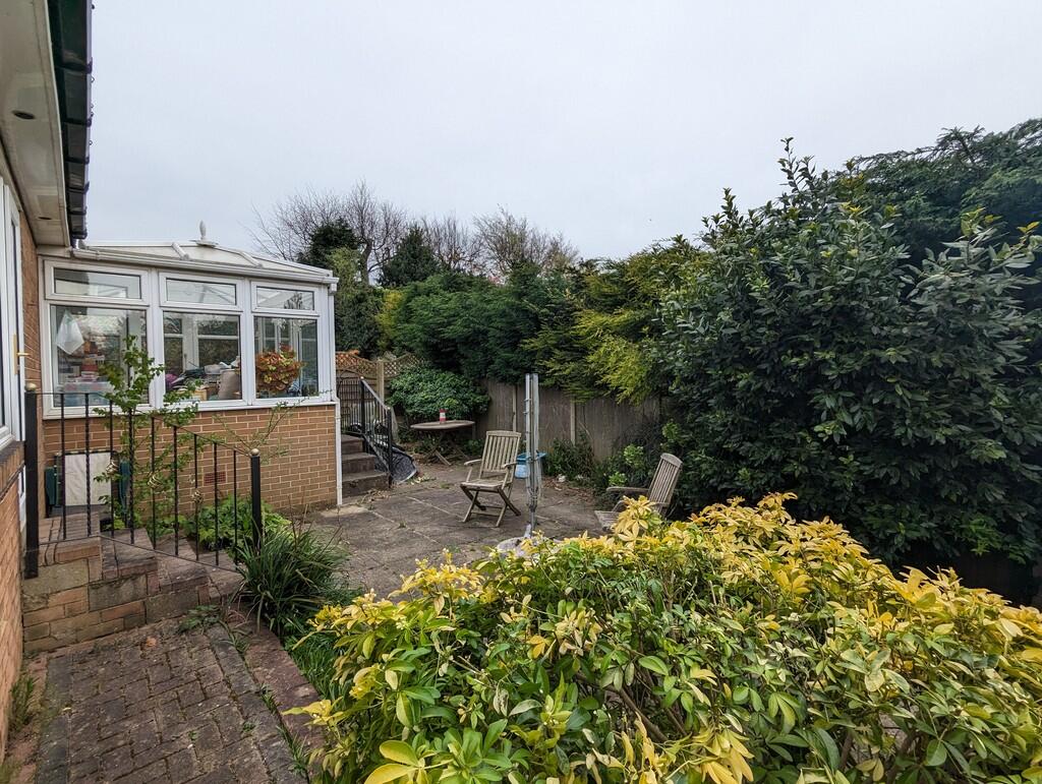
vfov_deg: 78.2
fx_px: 482
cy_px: 392
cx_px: 521
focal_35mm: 16
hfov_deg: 94.4
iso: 52
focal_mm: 2.35
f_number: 2.2
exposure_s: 1/543
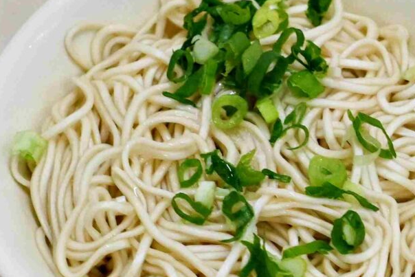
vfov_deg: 4.3
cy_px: 354
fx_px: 3666
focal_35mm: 318
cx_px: 845
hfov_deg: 6.3
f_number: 3.2
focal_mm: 50
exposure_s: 1/200
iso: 800
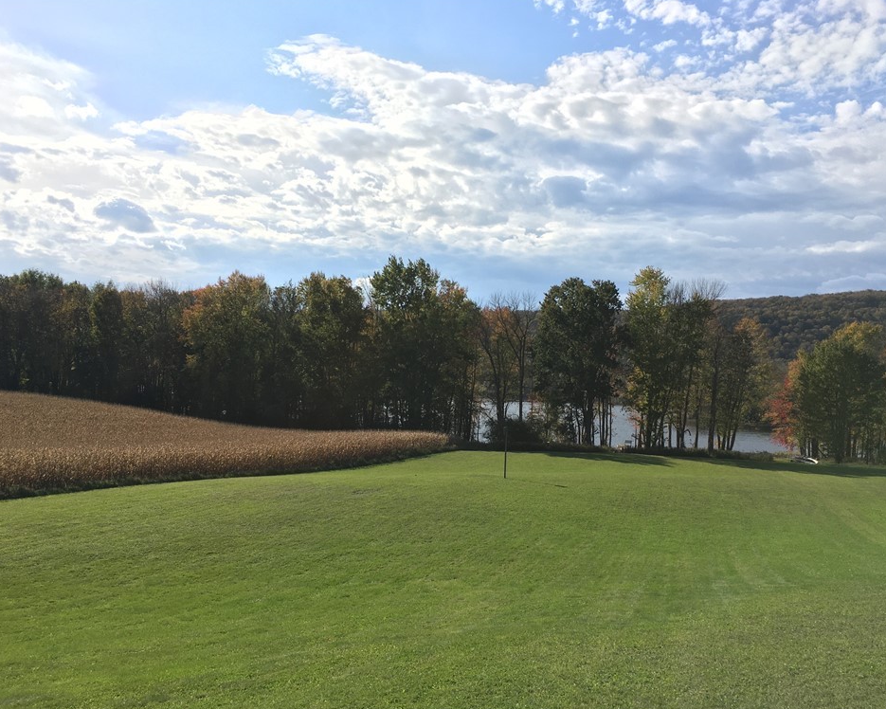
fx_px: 813
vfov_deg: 47.1
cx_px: 466
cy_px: 356
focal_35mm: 31
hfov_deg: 57.1
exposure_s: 1/1538
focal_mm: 4.15
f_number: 2.2
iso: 25
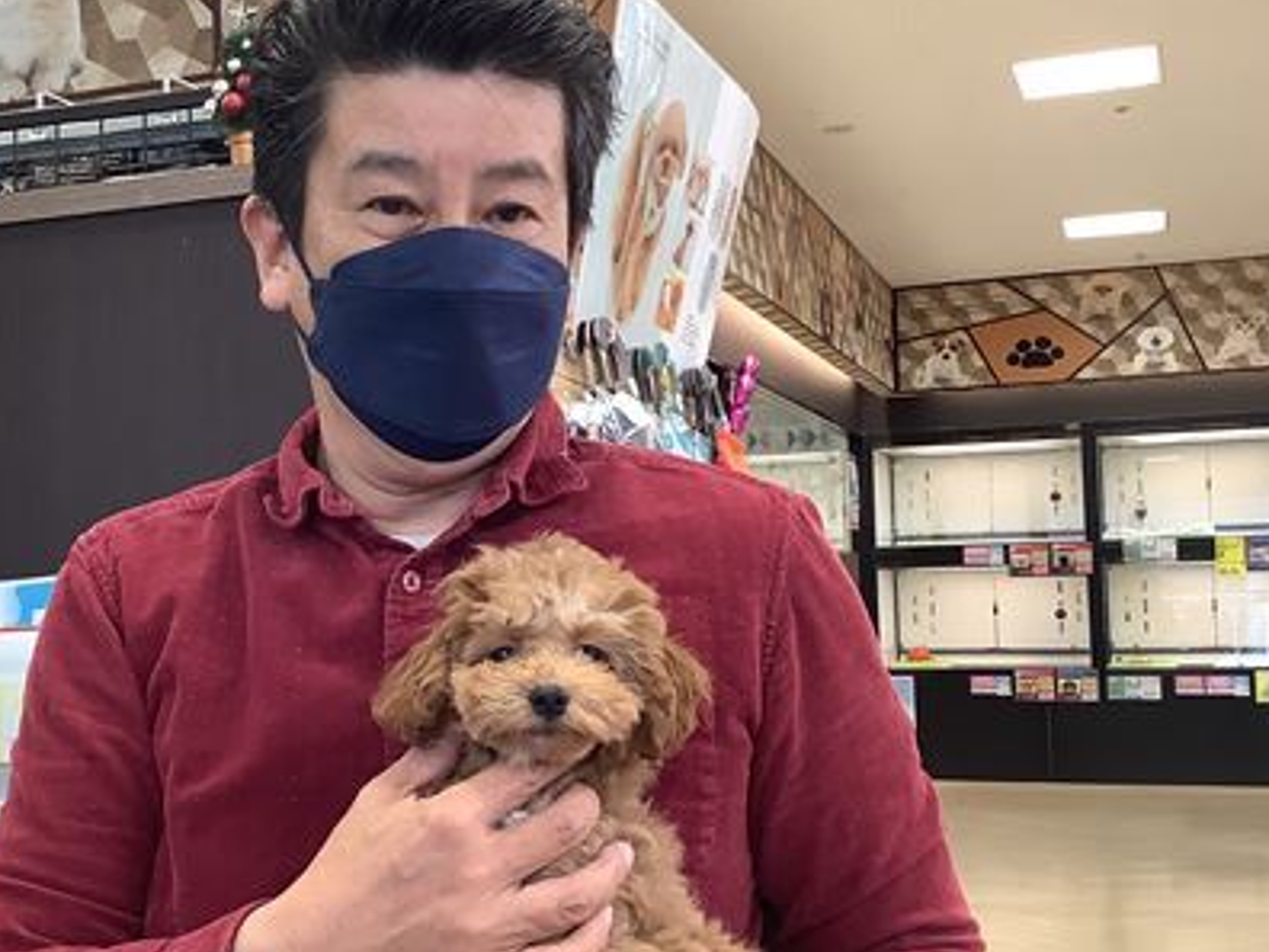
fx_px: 1723
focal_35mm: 47
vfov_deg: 30.9
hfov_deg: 40.1
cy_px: 497
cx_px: 468
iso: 100
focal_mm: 3.3
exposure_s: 1/60
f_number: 2.4
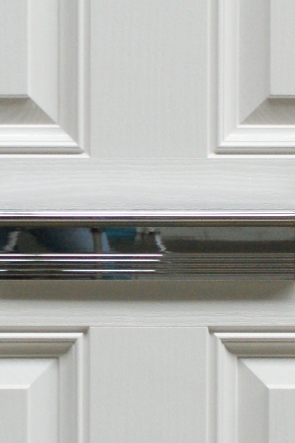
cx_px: 116
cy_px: 148
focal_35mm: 261
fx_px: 3212
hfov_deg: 5.3
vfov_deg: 7.9
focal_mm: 30
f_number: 5
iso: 400
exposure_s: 1/40
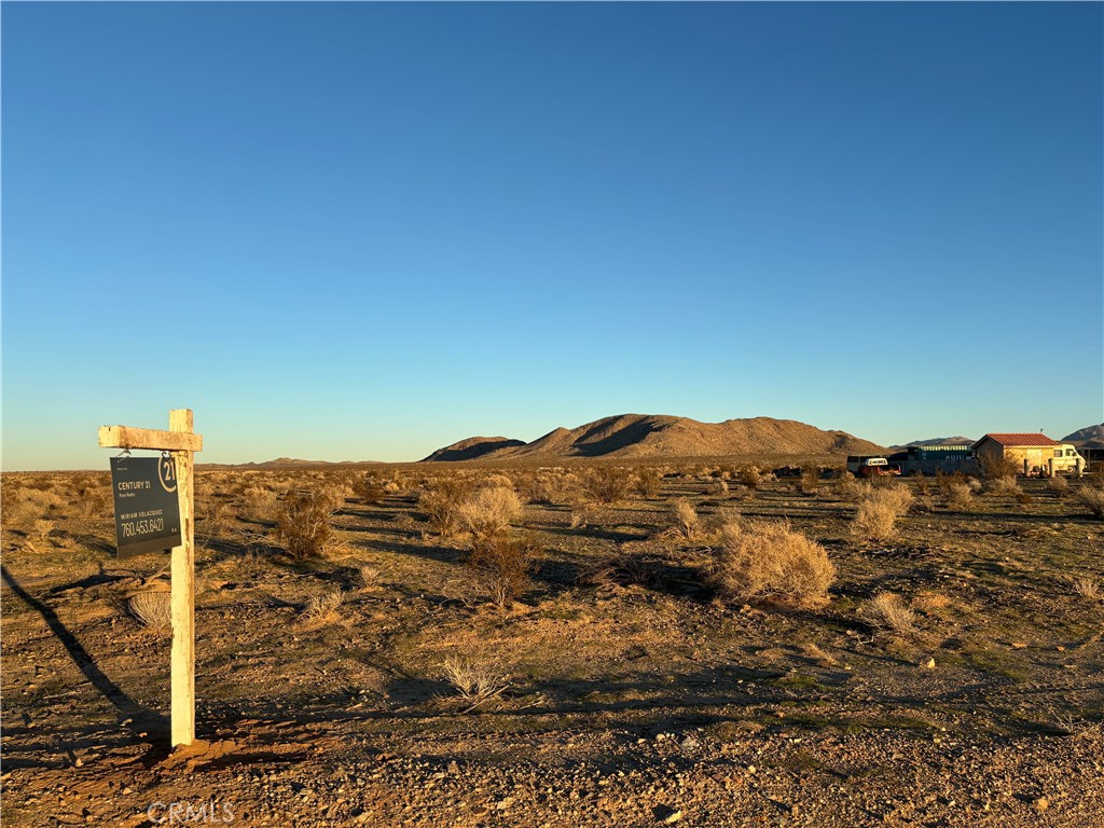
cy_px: 414
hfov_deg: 67.3
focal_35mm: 26
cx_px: 552
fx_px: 829
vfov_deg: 53.1
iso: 50
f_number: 1.6
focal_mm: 5.96
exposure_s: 1/1642
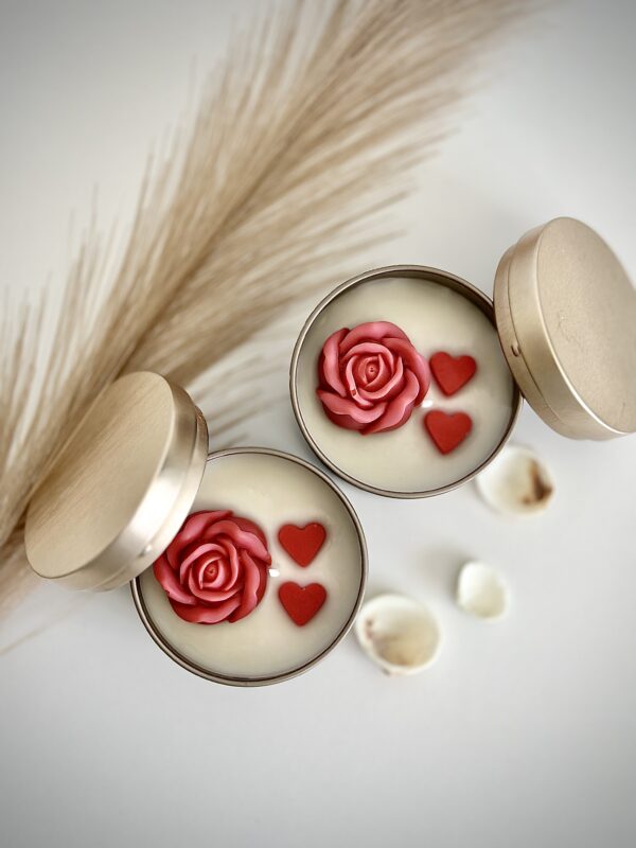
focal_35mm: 48
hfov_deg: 30.3
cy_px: 424
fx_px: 1176
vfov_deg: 39.7
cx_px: 318
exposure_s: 1/171
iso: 100
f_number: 1.78
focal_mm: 6.86
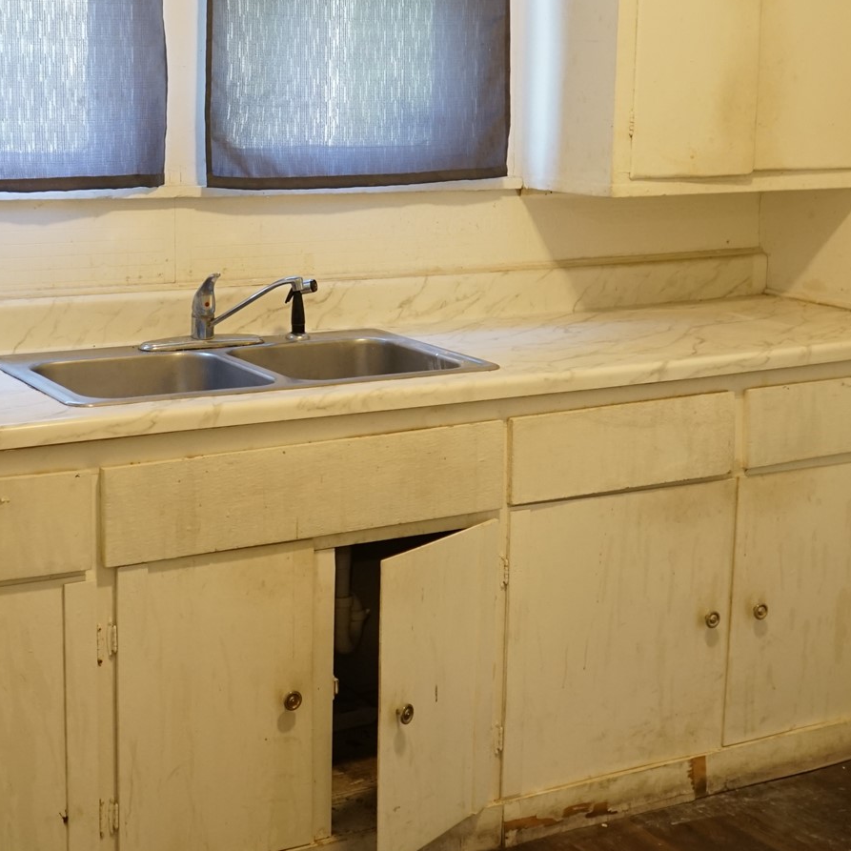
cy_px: 314
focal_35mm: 62
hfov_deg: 27.7
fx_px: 1724
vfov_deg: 27.6
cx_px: 383
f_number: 3.5
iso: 1250
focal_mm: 30
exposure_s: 1/60
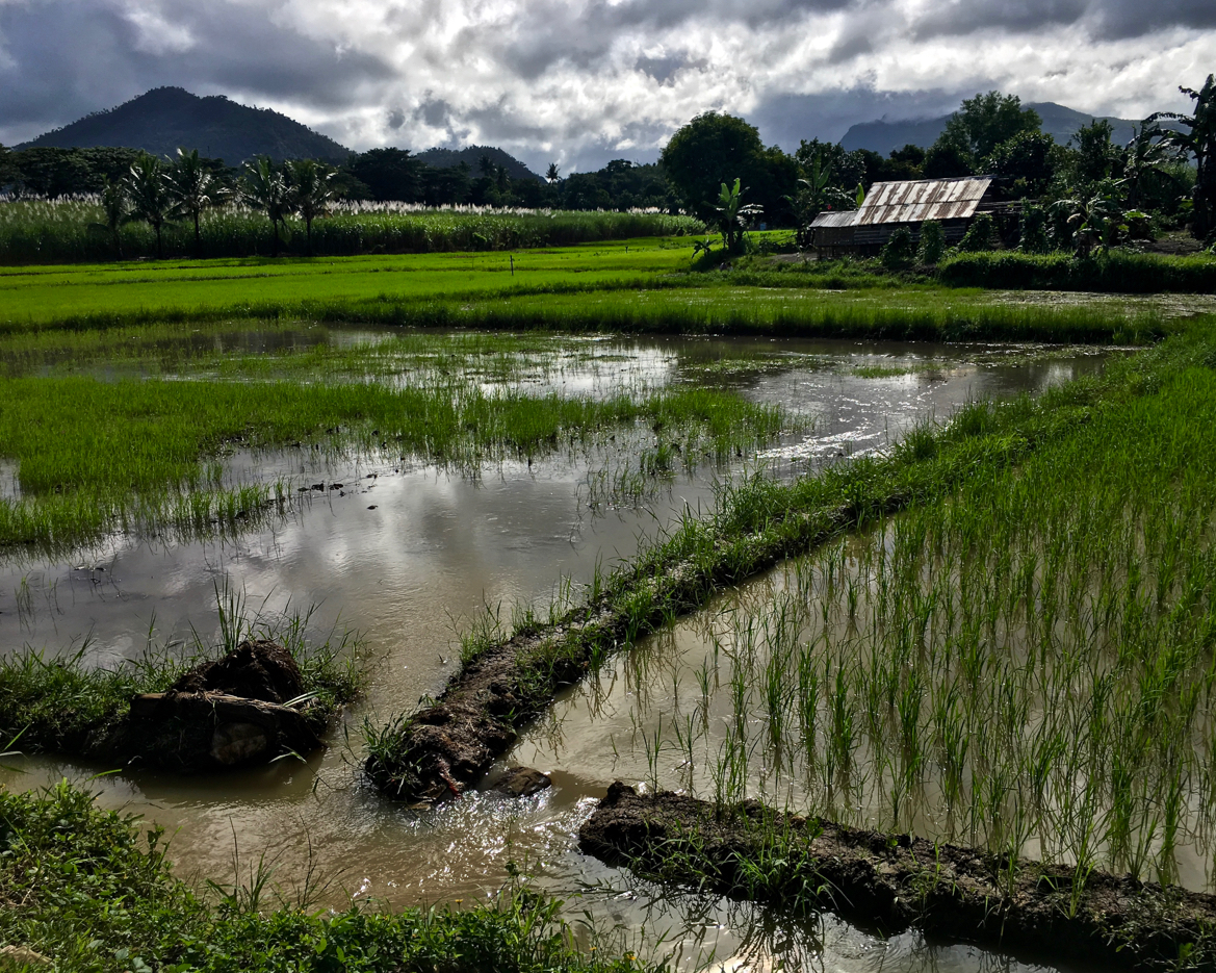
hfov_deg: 57.2
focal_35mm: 31
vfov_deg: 47.1
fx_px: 1116
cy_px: 490
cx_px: 631
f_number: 2.2
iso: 25
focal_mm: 4.15
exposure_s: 1/2481
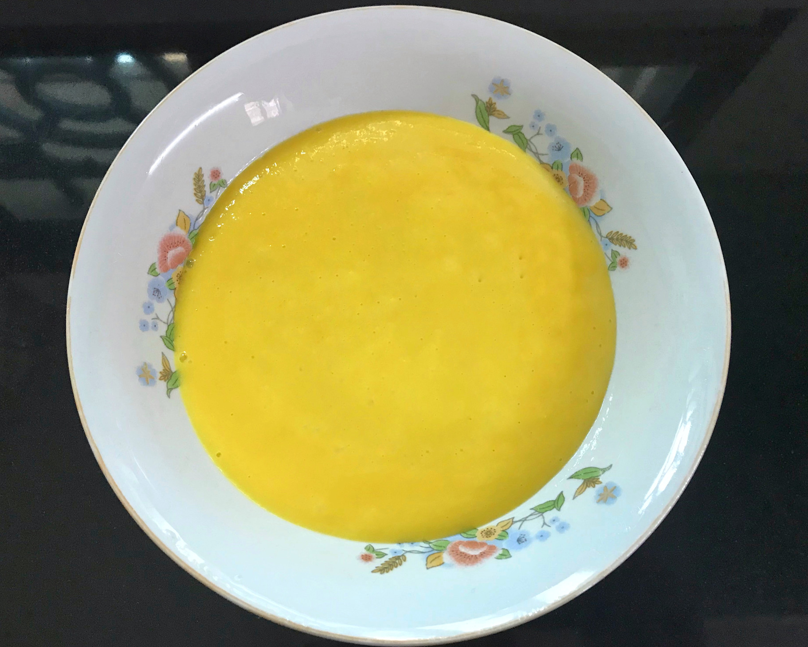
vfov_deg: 48.5
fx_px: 717
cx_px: 373
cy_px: 320
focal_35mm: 30
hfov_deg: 58.7
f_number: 1.8
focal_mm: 3.99
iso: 40
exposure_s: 1/25
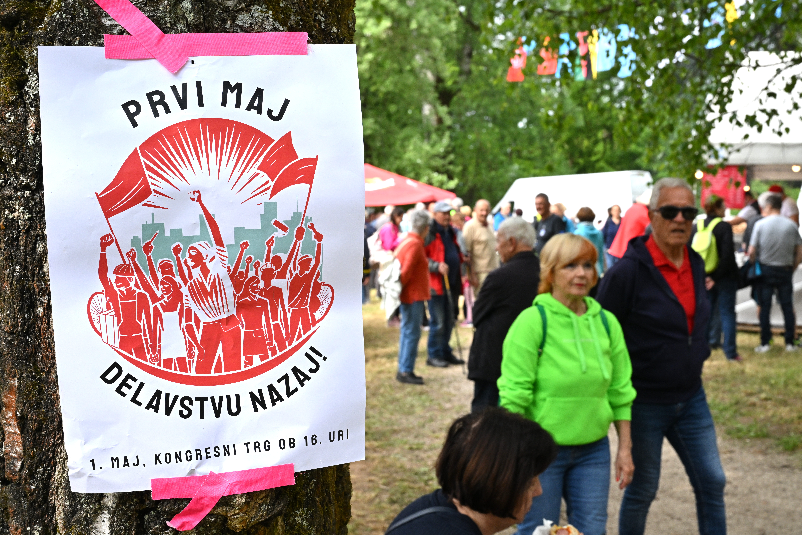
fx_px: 1181
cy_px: 268
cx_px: 401
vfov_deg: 25.5
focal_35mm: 53
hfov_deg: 37.5
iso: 800
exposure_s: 1/500
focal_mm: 53
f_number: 11
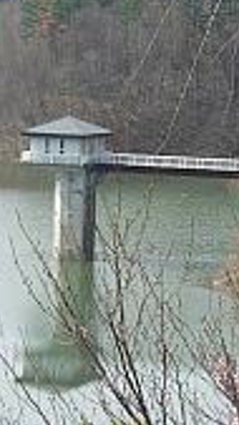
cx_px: 81
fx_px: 2750
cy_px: 244
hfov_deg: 5.0
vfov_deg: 8.8
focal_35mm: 244
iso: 50
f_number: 5.6
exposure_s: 1/160
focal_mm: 15.3
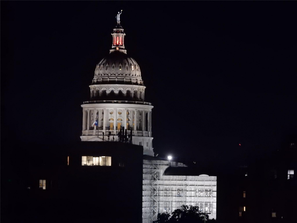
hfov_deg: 14.2
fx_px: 1193
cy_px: 112
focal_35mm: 139
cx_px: 148
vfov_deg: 10.7
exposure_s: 1/30
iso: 1600
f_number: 6
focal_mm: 24.7
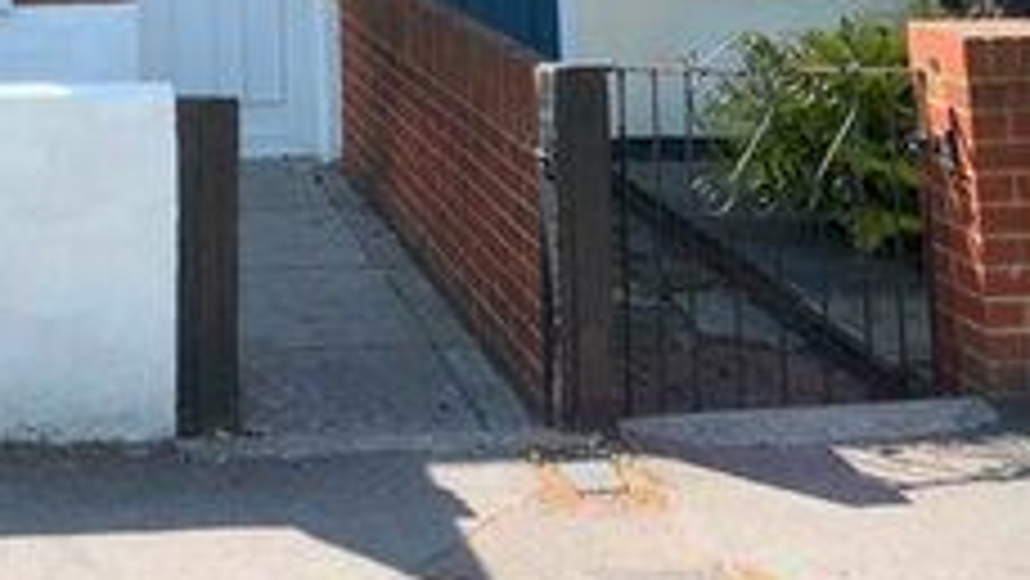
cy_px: -429
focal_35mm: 48
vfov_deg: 19.5
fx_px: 1311
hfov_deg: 39.7
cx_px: 99
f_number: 5.6
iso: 100
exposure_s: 1/125
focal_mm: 10
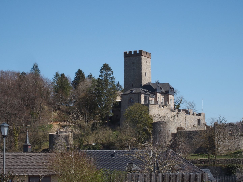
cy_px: 91
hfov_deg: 23.0
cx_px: 122
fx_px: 597
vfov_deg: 17.4
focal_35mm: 85
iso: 100
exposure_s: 1/160
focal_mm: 17.8
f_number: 3.5
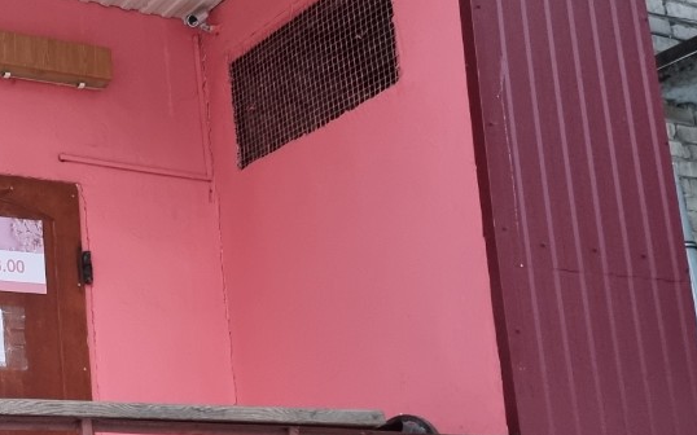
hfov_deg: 28.7
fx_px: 1196
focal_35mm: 63
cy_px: 356
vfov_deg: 20.4
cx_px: -116
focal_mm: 6.7
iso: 640
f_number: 1.8
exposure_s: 1/40
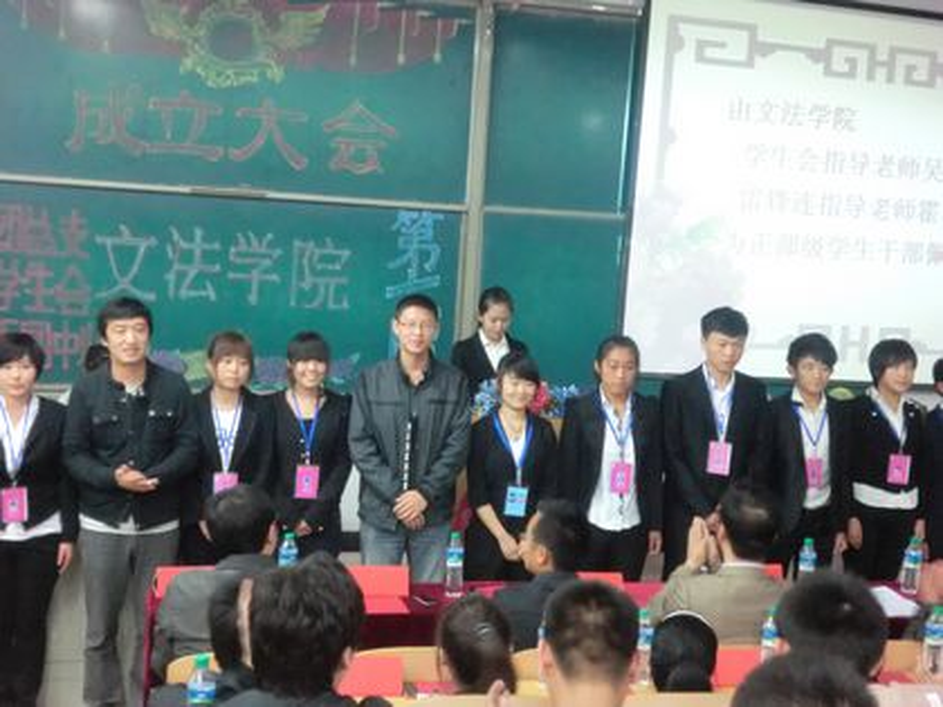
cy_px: 354
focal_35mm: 47
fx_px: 1280
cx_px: 472
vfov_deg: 30.9
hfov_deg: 40.4
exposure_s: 1/15
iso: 800
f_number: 3.4
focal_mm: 8.46
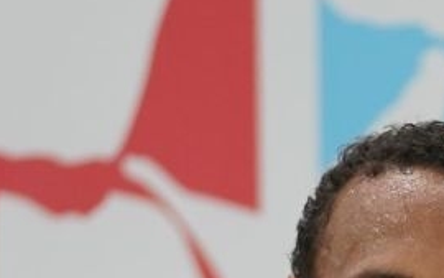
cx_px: 709
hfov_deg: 2.2
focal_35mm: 972
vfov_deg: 1.3
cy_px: 818
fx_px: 11767
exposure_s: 1/250
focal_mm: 143
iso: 1000
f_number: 2.8
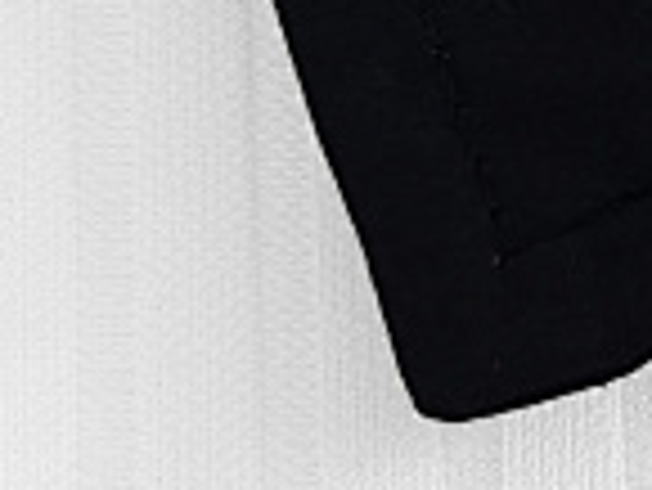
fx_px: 4618
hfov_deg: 7.1
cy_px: 800
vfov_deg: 6.0
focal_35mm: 245
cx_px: 2055
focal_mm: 5.58
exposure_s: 1/100
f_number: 1.8
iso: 100
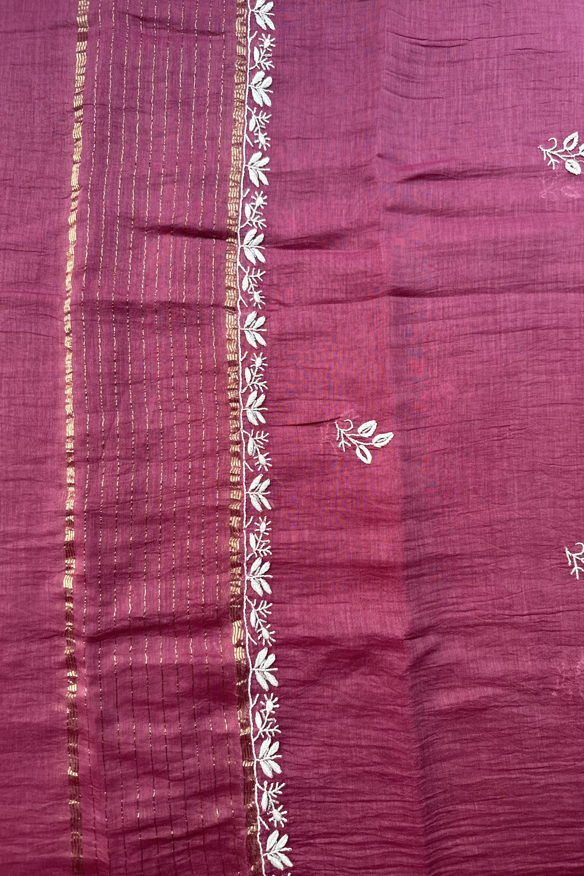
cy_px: 438
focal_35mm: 25
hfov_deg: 51.3
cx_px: 289
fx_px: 608
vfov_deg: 71.5
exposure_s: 1/90
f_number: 1.78
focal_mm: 6.86
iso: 250
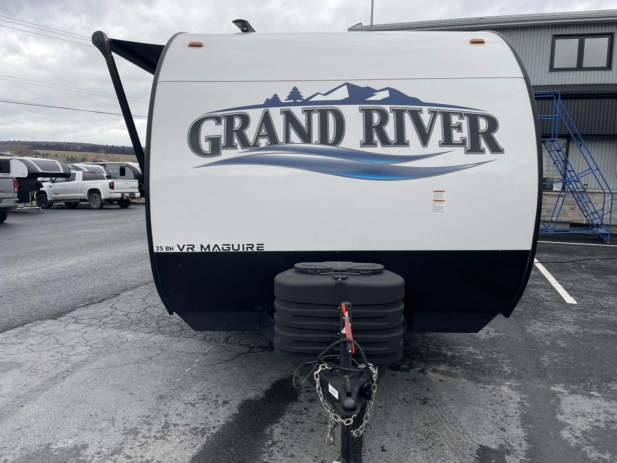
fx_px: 463
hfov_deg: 67.3
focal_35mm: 26
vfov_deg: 53.1
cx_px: 308
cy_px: 232
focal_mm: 4.2
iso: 32
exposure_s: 1/416
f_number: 1.6
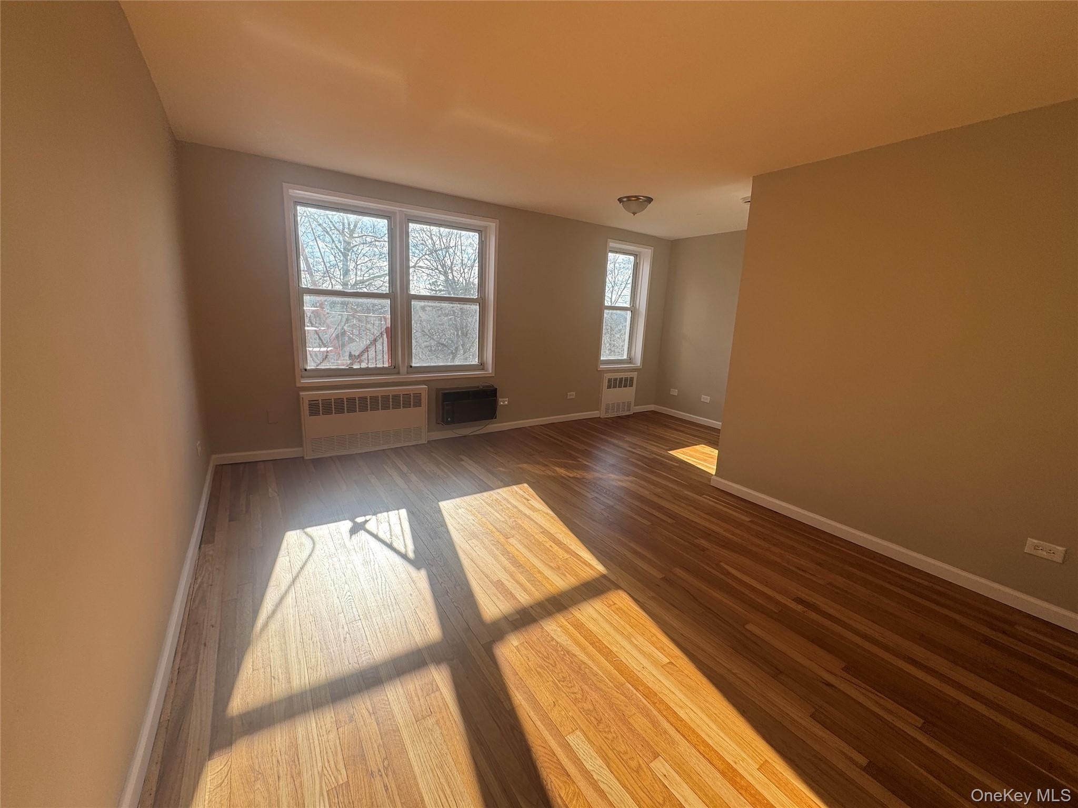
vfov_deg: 85.7
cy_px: 404
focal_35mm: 14
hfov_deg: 102.1
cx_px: 539
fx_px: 436
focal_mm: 2.22
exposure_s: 1/296
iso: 40
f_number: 2.2
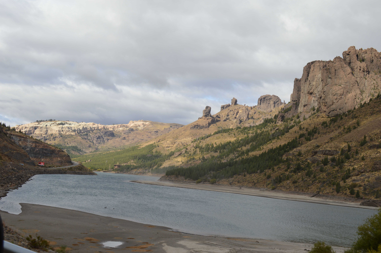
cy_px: 126
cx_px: 190
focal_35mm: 42
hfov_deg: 46.4
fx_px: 444
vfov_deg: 31.8
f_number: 8
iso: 100
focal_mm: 28
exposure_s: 1/250
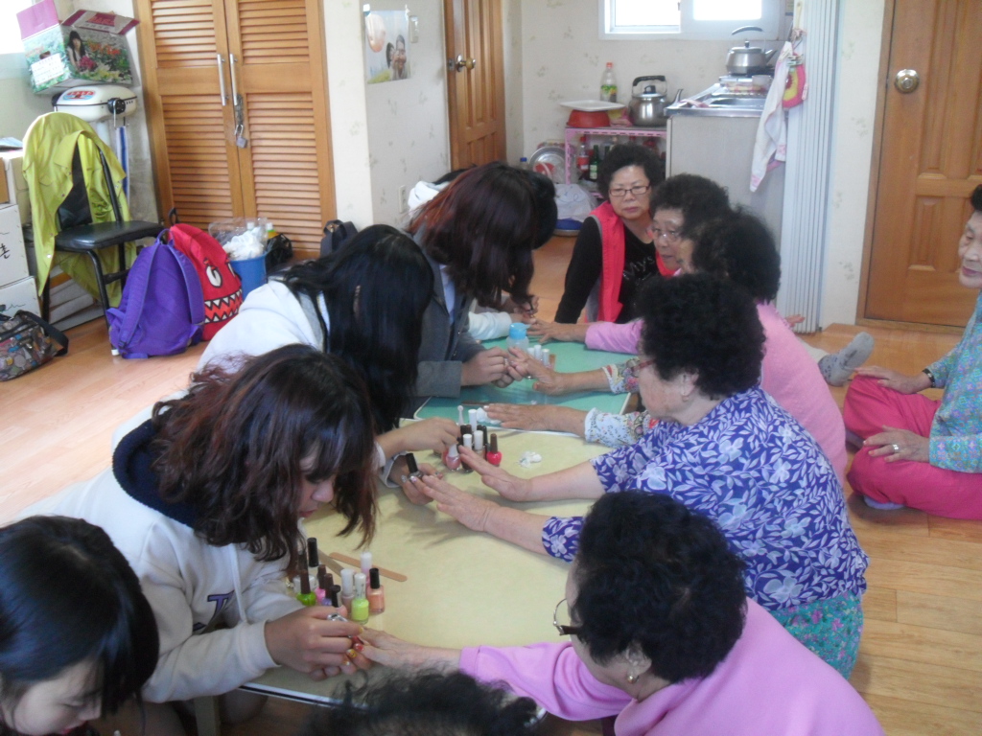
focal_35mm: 35
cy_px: 368
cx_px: 491
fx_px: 993
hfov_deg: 52.6
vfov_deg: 40.7
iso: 200
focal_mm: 6.2
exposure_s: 1/20
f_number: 2.8
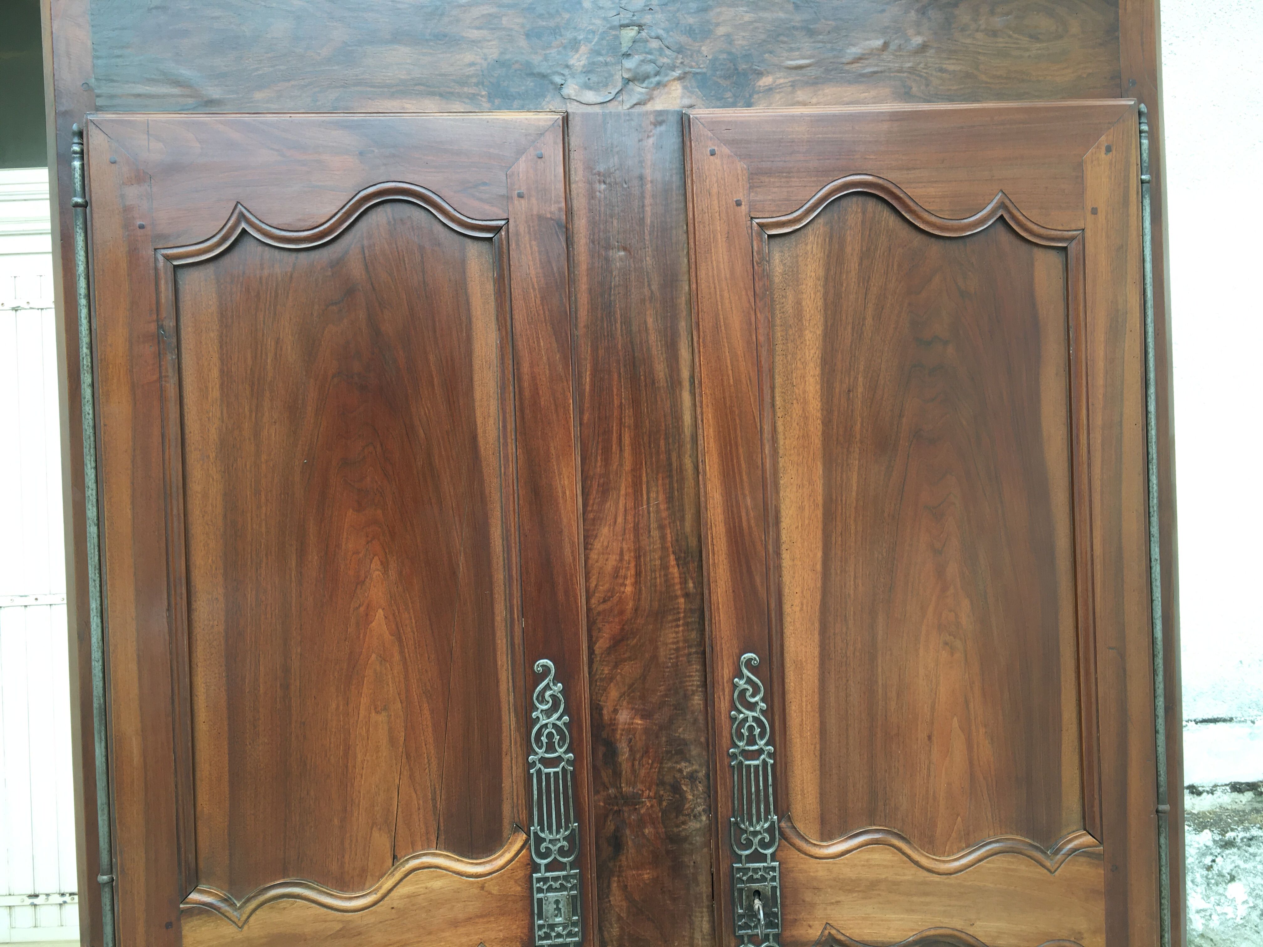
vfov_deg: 48.2
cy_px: 474
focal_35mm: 29
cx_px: 632
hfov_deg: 61.7
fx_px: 1058
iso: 25
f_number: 2.2
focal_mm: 4.15
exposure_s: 1/50
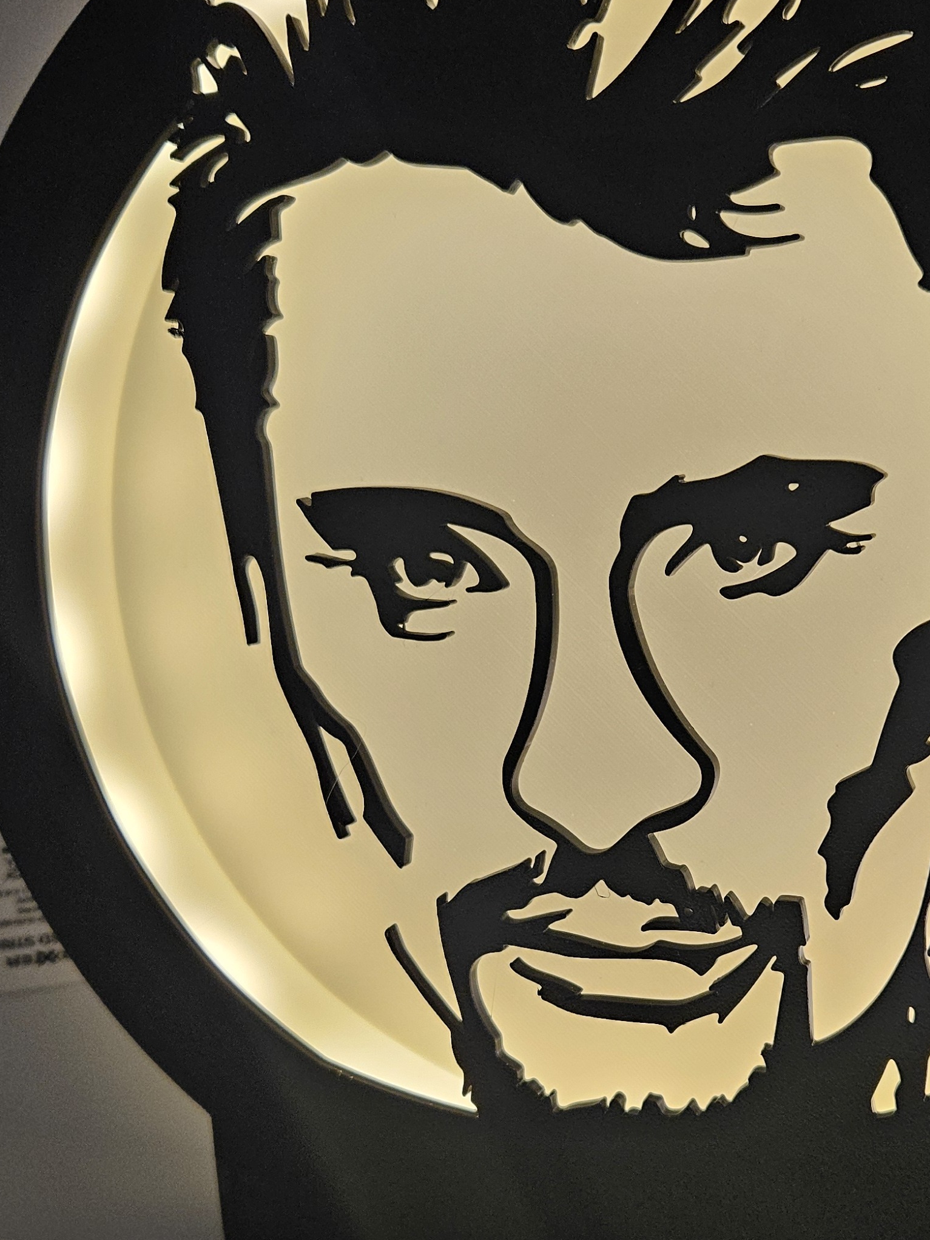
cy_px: 780
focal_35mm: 45
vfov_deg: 41.8
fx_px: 1612
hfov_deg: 31.9
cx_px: 634
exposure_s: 1/100
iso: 125
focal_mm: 5.4
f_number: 1.8
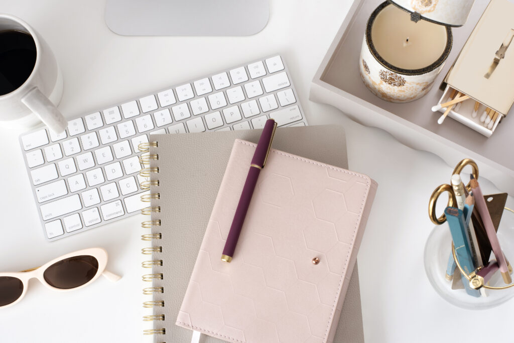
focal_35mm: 50
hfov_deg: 39.6
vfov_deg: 27.0
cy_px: 172
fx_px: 714
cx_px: 257
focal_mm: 50
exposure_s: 1/2
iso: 100
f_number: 16
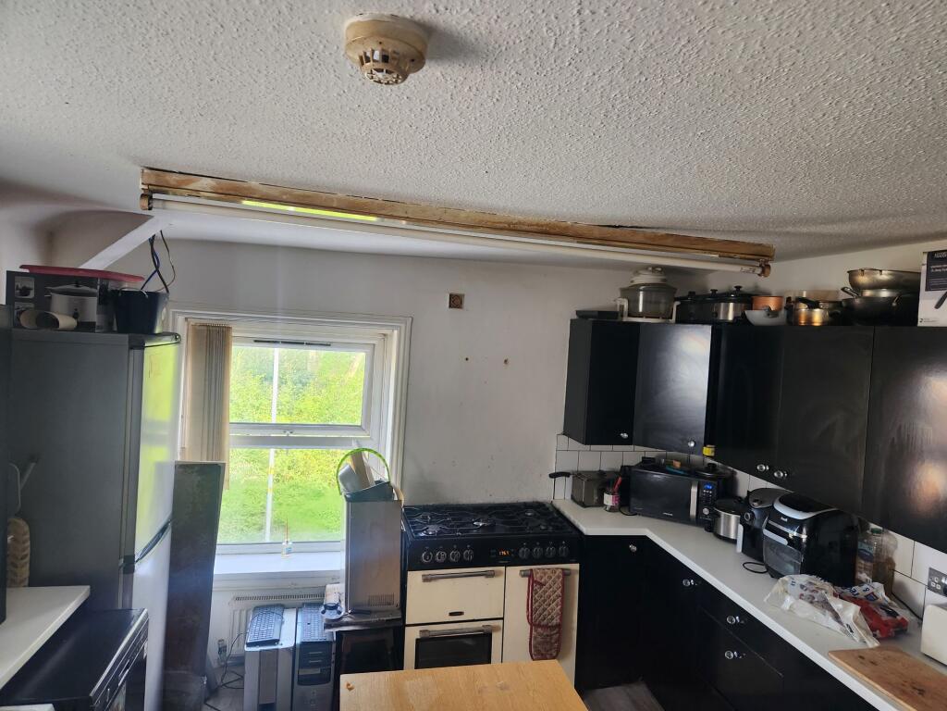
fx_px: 629
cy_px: 356
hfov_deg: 73.9
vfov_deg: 58.9
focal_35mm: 23
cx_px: 474
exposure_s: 1/100
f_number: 1.8
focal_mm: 5.4
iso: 250
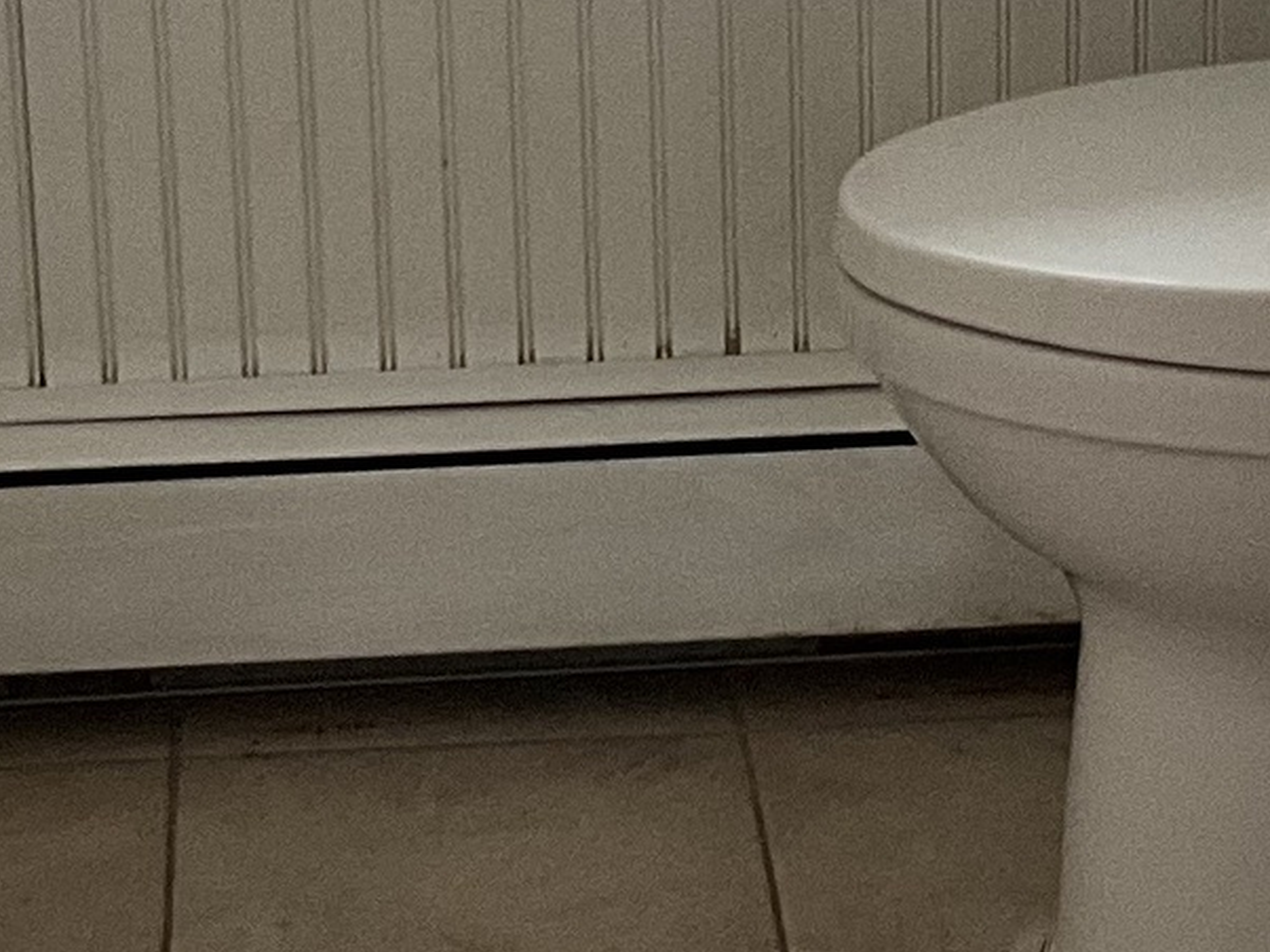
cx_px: 751
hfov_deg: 13.3
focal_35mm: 148
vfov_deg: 10.0
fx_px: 5428
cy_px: 179
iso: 125
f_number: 1.8
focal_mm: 3
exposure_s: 1/60
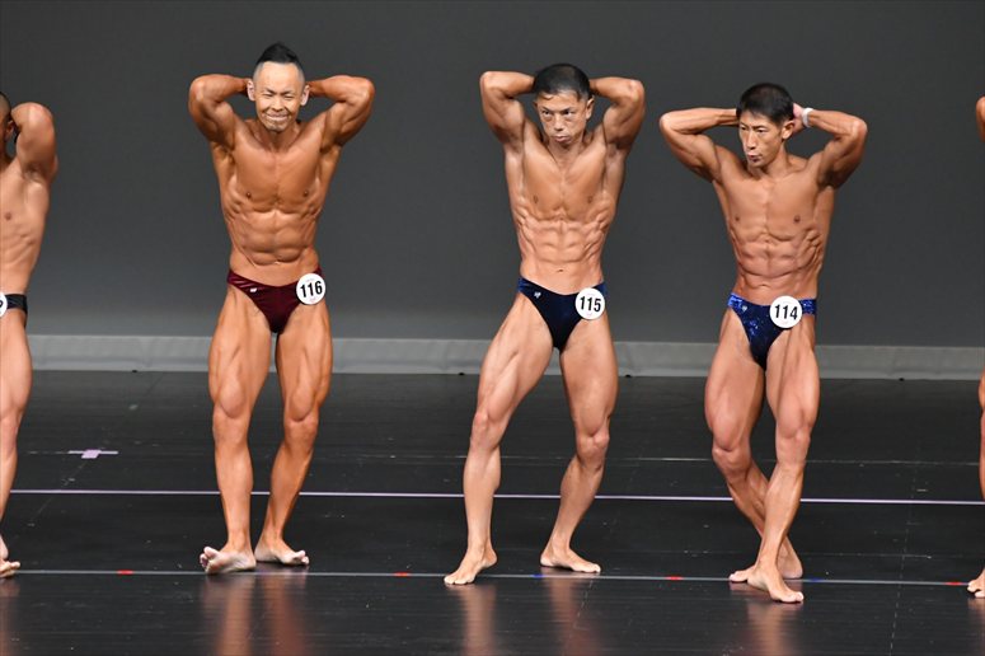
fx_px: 8615
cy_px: 328
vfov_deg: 4.4
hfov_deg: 6.5
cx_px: 492
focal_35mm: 315
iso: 4000
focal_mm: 210
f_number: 5.6
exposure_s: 1/400
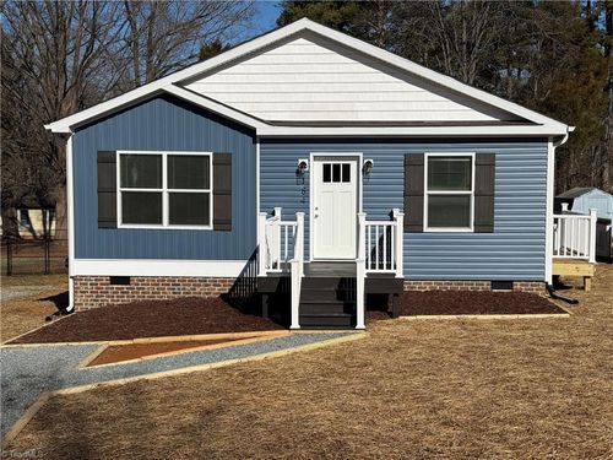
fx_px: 850
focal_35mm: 48
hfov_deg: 39.7
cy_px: 230
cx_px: 306
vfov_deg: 30.3
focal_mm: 6.76
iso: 64
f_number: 1.78
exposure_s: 1/11364
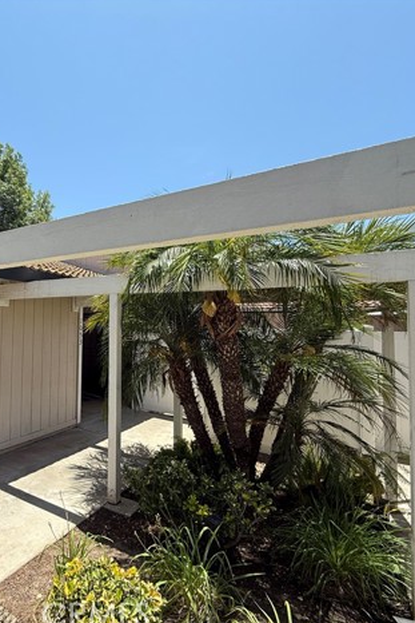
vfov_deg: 84.0
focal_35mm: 20
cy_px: 313
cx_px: 85
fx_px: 346
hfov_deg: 57.5
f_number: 2.2
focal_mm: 2.22
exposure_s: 1/701
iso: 50
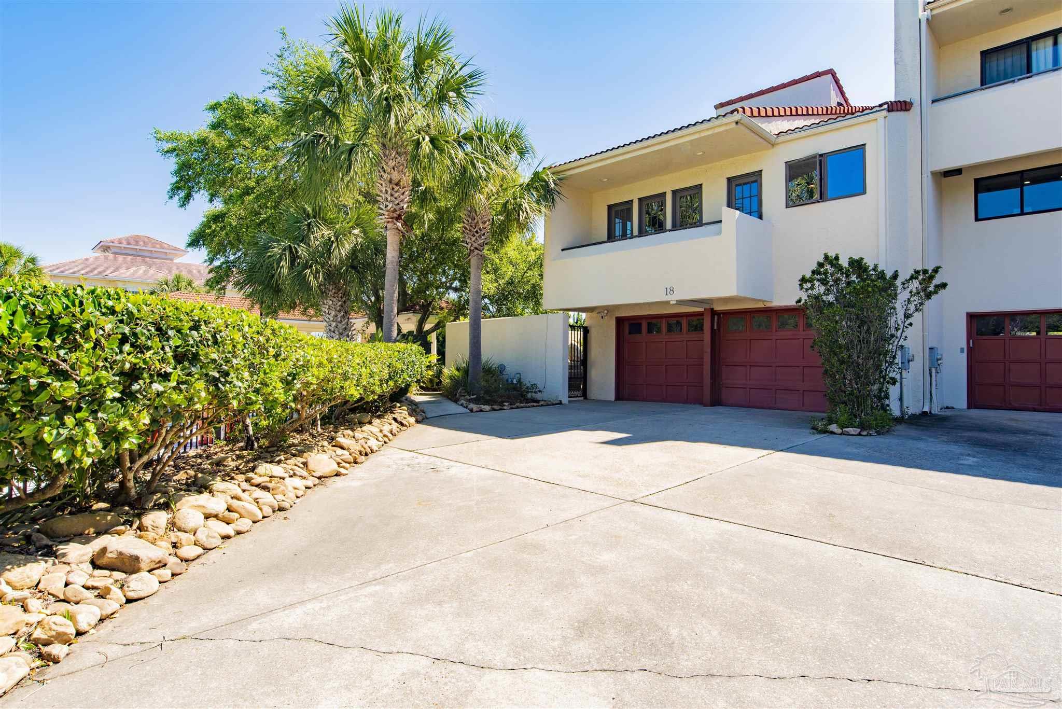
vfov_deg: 62.0
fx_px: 590
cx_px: 531
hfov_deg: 84.0
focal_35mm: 20
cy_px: 354
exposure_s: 1/50
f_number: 13
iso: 100
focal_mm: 20
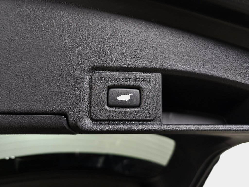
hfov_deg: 73.9
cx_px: 124
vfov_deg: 58.9
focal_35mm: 23
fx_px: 165
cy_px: 94
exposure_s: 1/60
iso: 160
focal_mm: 6.3
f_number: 1.7
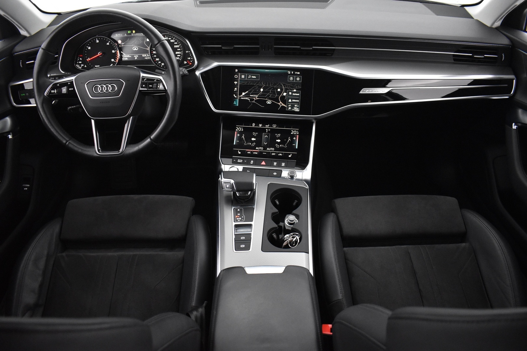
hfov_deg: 67.4
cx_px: 264
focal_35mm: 27
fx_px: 395
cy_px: 176
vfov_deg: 47.9
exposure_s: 1/30
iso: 3200
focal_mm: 18
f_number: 3.5
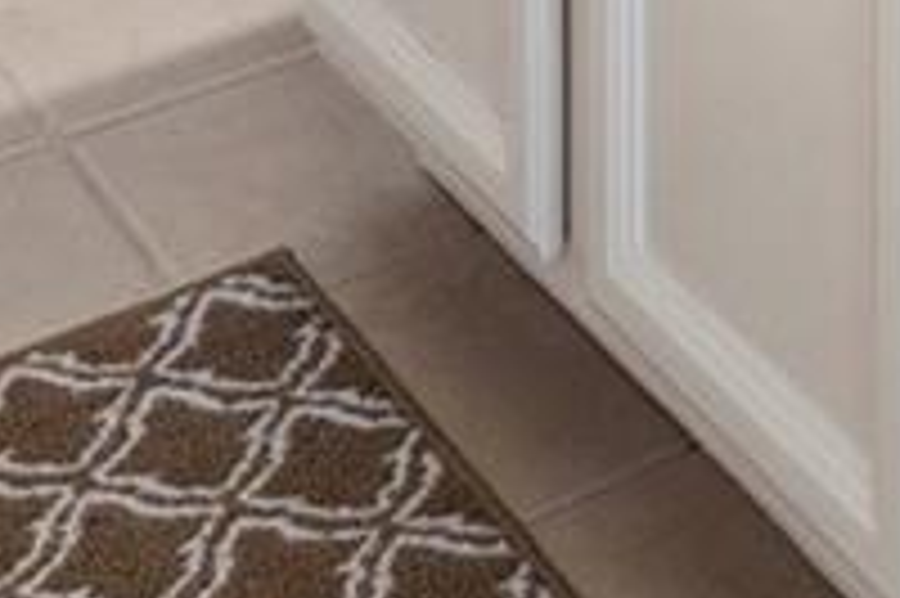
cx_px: 1364
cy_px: -1497
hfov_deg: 16.6
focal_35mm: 112
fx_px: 2798
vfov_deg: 8.7
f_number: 8
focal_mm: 14
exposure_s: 1/20
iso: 400
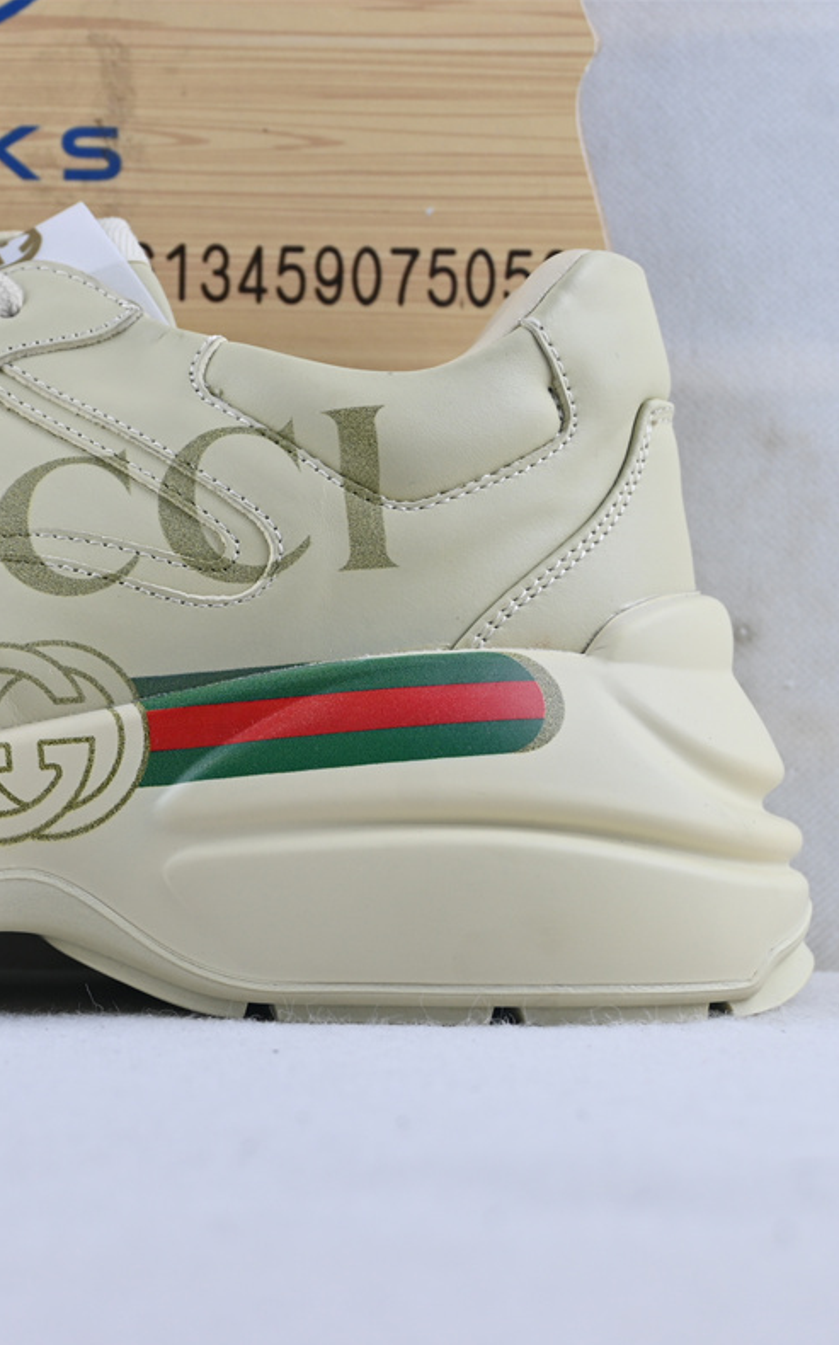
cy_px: 679
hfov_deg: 16.1
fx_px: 2893
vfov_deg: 26.2
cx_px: -60
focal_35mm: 79
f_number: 5
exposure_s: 1/50
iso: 100
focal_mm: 34
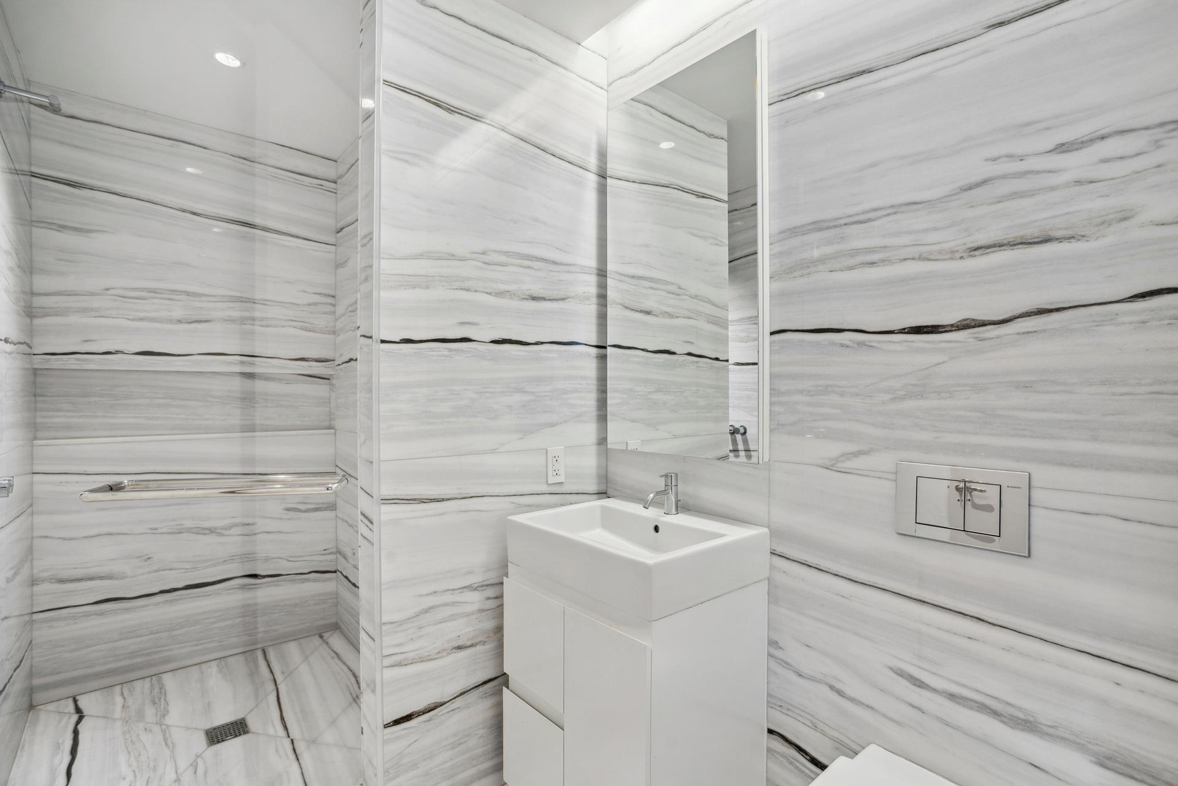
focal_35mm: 17
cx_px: 589
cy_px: 393
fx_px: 556
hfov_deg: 93.3
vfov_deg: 70.4
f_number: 8
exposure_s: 1/13
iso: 100
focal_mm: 17
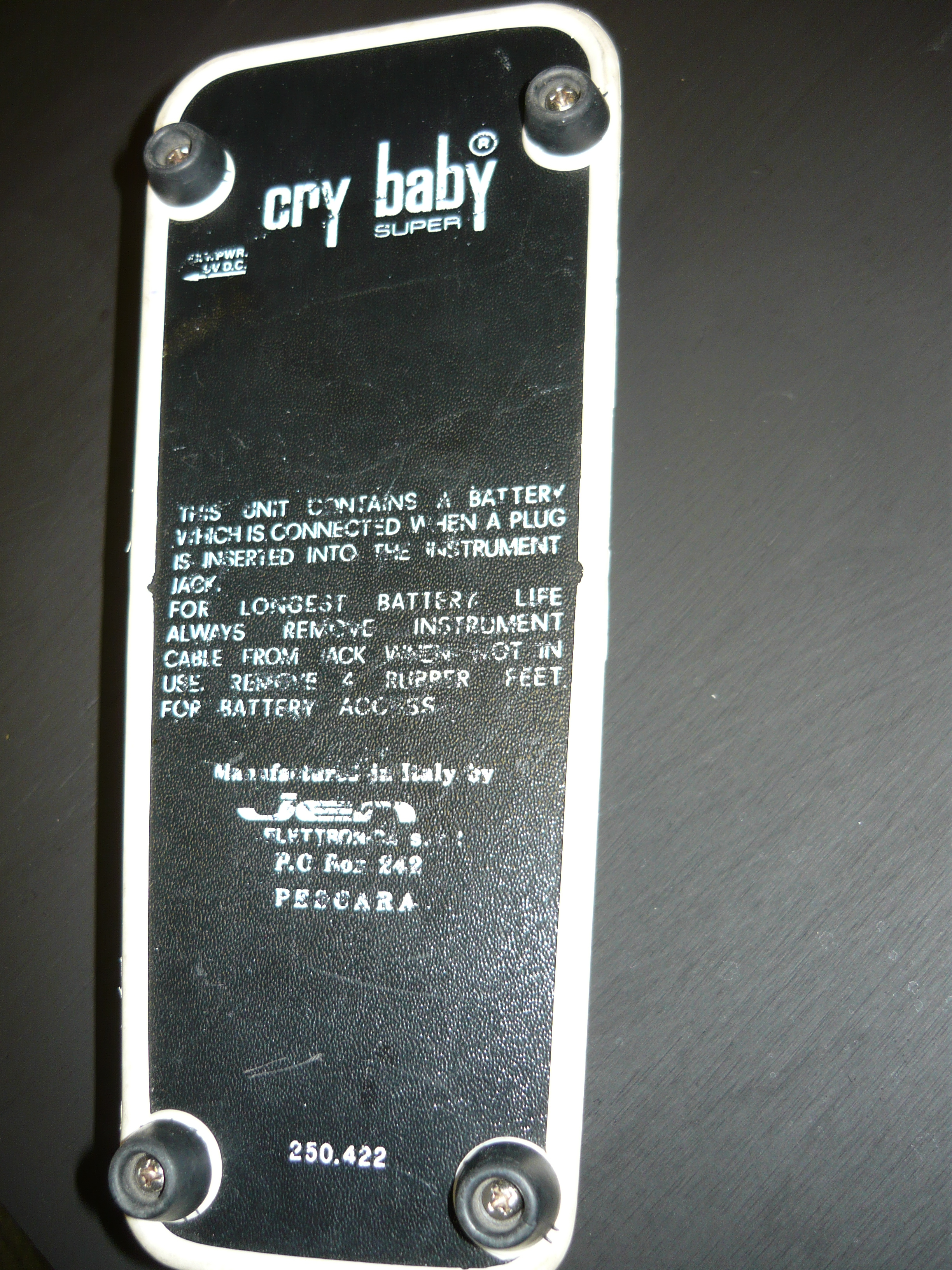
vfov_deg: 55.4
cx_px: 476
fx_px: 1210
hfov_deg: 42.9
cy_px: 635
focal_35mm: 33
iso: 100
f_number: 2.8
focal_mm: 5.5
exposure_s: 1/30
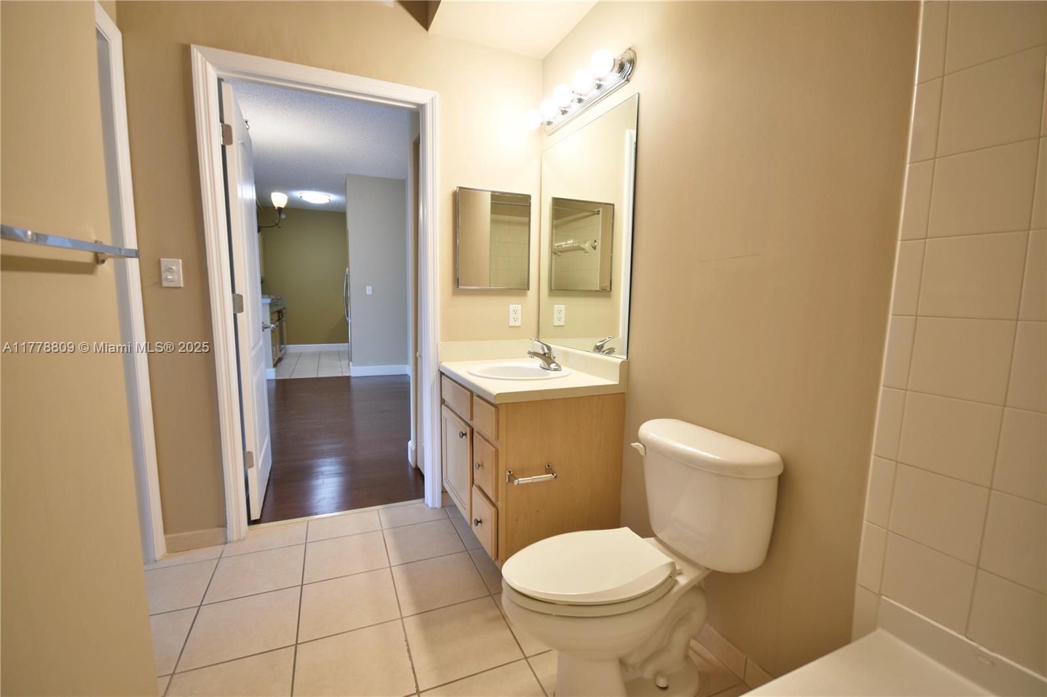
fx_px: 436
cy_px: 348
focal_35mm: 15
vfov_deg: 77.3
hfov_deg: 100.4
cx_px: 524
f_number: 4
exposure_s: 1/15
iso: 280
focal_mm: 10
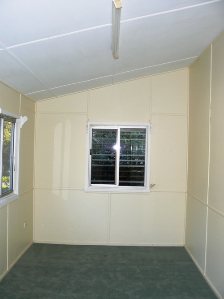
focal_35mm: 36
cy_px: 150
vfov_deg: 51.4
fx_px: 311
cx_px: 112
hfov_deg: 39.6
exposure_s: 1/80
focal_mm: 6
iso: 80
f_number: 2.8
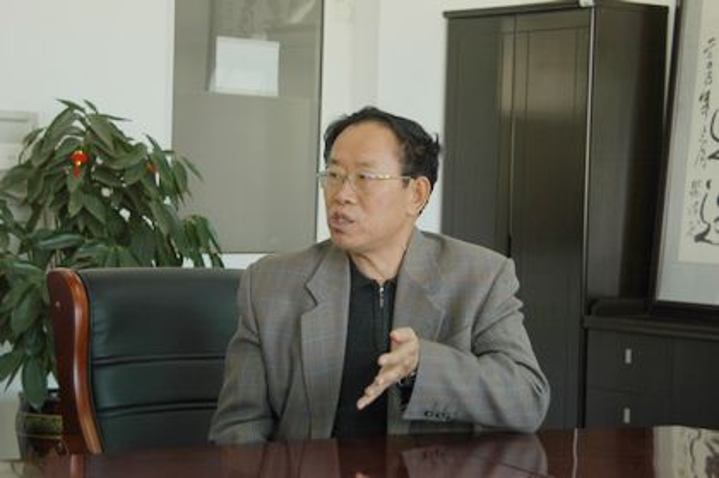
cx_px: 360
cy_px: 239
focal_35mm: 93
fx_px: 1855
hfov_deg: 21.9
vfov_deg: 14.7
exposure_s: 1/25
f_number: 5.6
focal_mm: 62
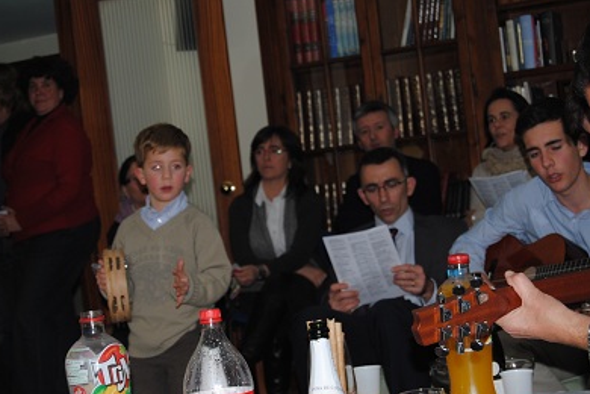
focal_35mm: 77
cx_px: 295
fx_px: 1262
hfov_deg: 26.3
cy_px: 199
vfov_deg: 17.7
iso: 200
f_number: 5.6
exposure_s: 1/60
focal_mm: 50
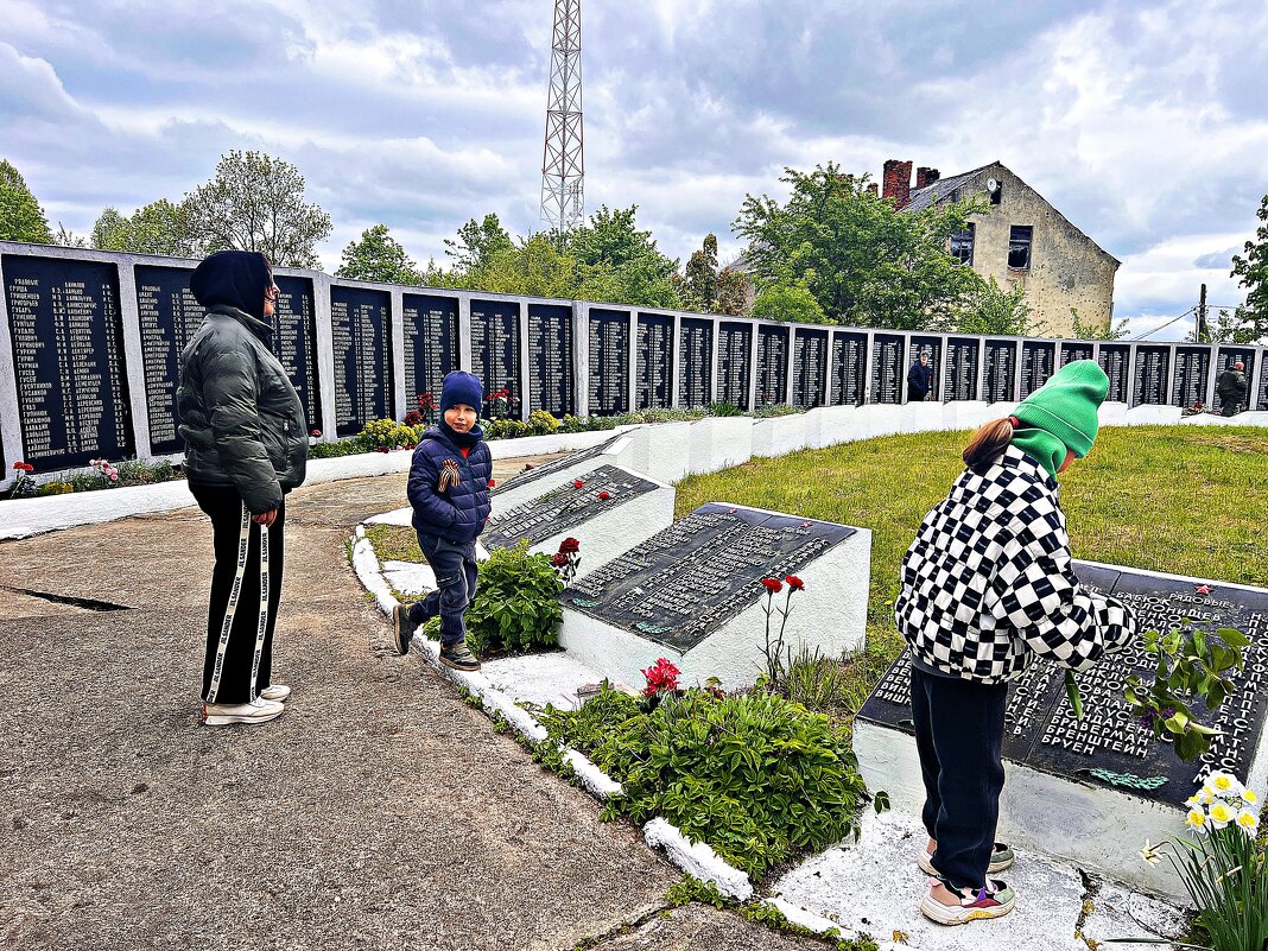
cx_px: 634
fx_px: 952
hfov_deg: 67.3
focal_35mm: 26
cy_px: 476
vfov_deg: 53.1
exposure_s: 1/2841
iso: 50
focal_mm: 5.7
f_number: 1.5
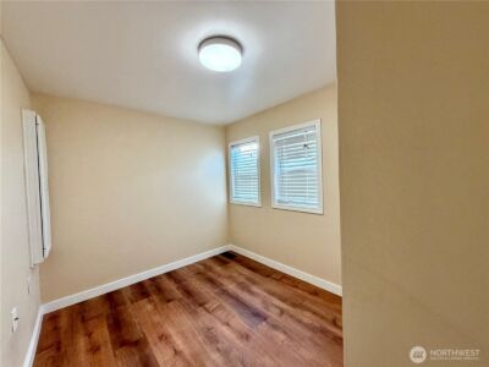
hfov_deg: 102.1
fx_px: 198
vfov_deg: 85.7
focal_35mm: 14
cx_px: 244
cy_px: 184
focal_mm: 2.22
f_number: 2.2
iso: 320
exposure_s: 1/120
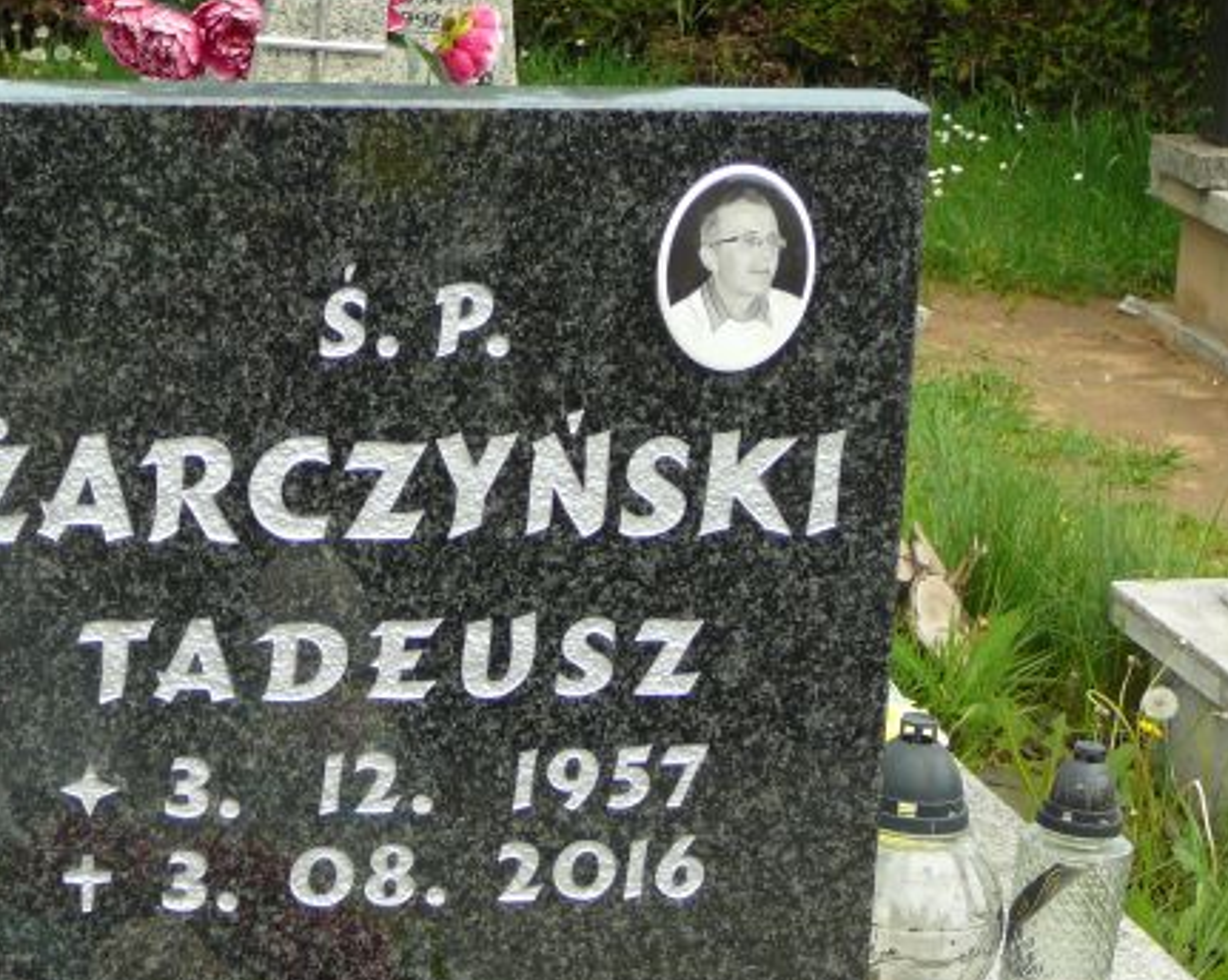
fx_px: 3740
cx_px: 376
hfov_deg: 18.6
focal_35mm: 103
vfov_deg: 14.9
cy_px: 612
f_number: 3.7
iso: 80
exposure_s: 1/320
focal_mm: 10.5
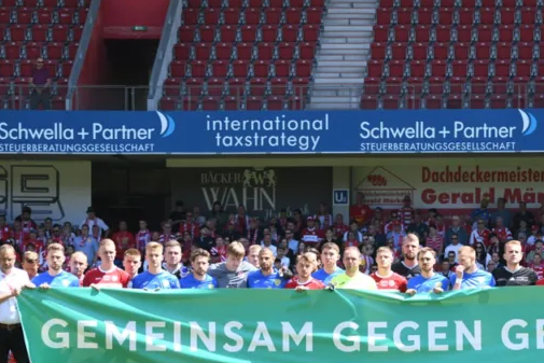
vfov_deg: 5.8
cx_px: 376
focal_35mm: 235
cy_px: 330
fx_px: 3552
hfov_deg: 8.8
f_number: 4.8
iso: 720
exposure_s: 1/1600
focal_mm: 116
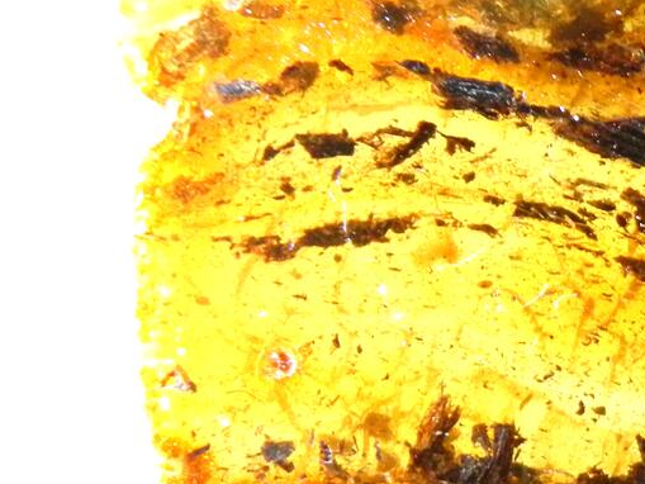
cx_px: 743
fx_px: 3019
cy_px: 412
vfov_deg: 9.1
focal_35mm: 162
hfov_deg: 12.0
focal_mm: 11.8
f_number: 3.5
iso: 400
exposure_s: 1/15.6
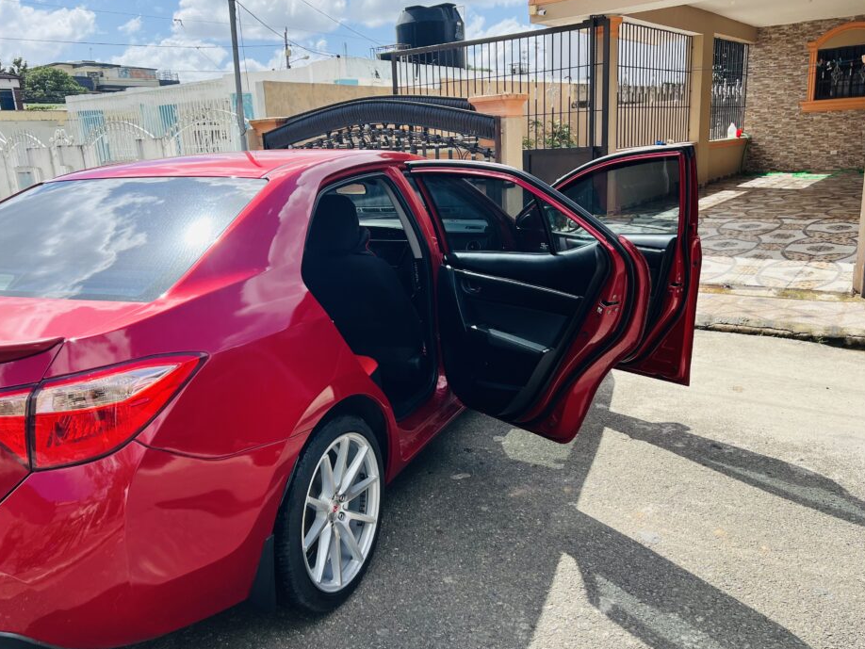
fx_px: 725
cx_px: 411
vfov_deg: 48.2
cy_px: 332
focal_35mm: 29
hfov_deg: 61.6
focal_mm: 5.7
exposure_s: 1/2695
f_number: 1.5
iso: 50
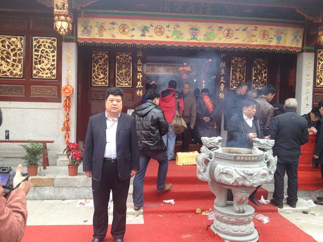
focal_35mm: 35
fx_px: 327
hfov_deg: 52.6
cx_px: 162
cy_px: 121
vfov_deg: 40.7
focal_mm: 4.28
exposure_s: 1/120
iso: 100
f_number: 2.4
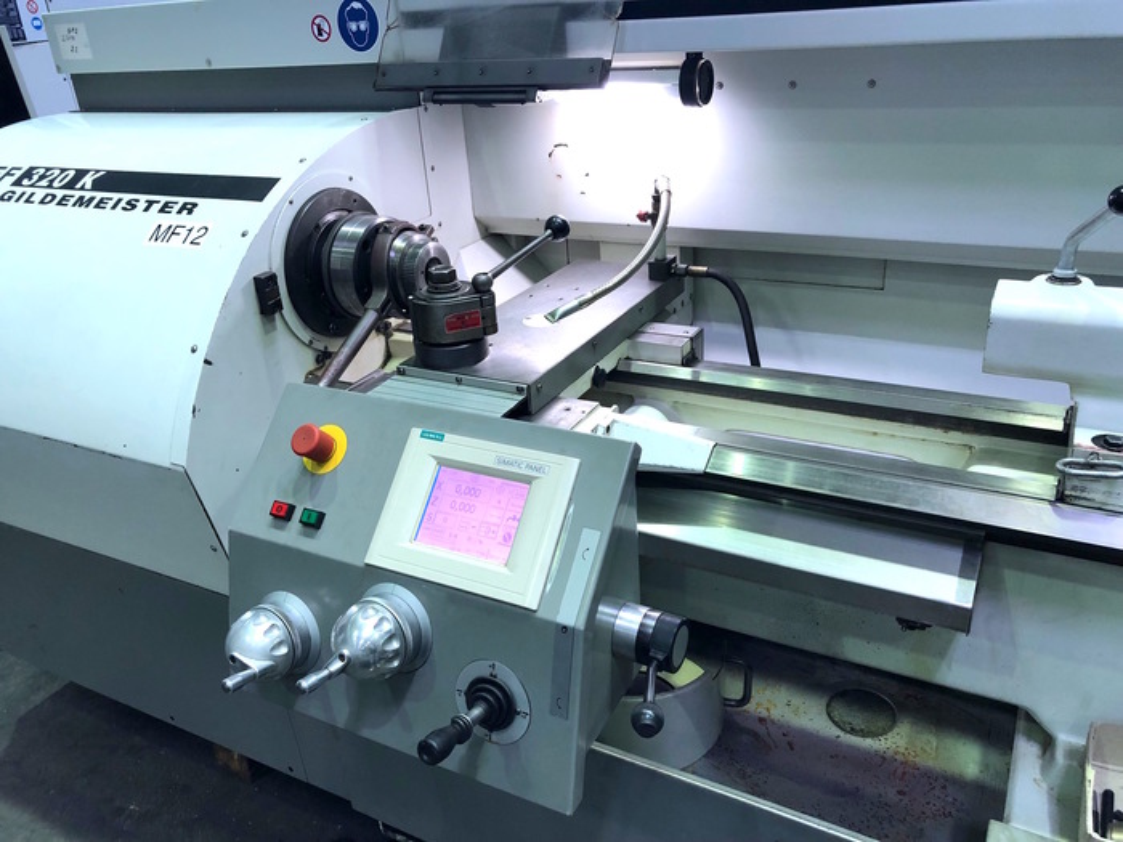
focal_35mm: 28
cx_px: 562
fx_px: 908
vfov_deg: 49.7
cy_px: 421
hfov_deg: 63.4
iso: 50
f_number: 1.8
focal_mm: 3.99
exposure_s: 1/17
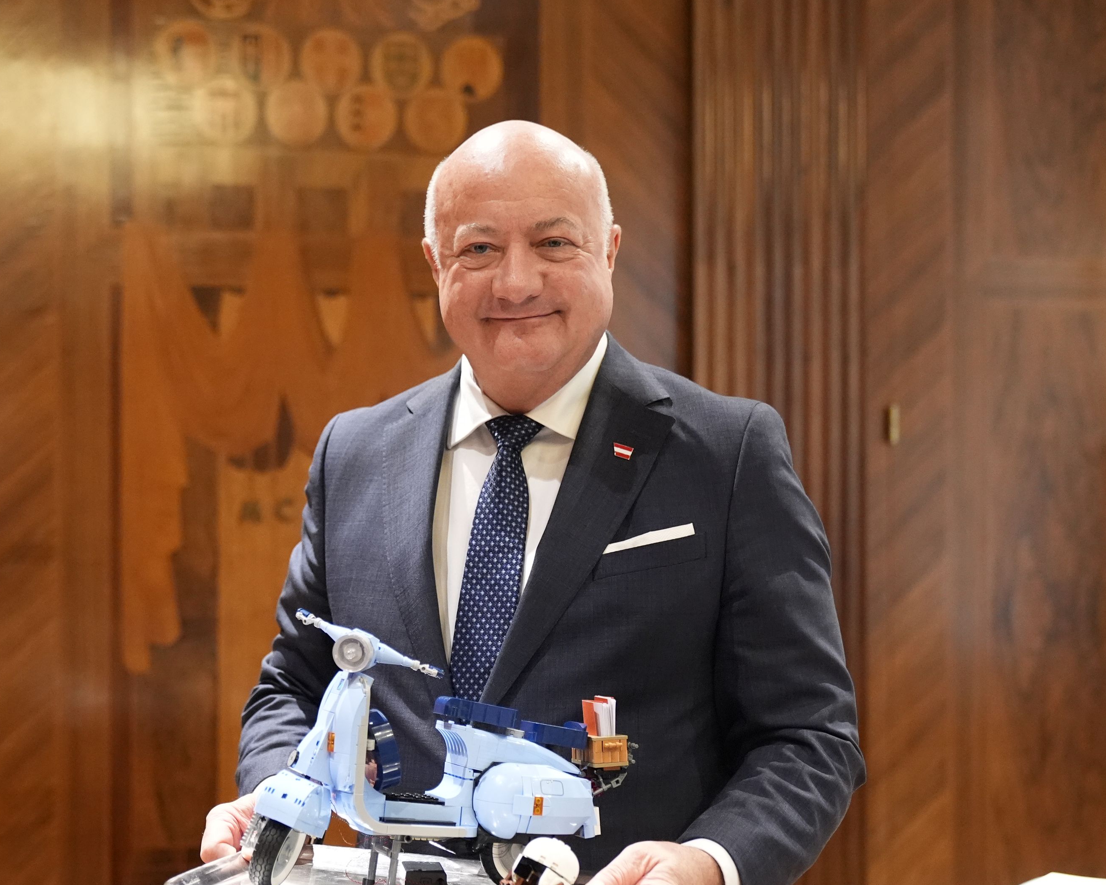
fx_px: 2062
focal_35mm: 63
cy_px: 500
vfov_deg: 24.2
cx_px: 372
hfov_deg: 29.8
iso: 5000
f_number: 2.8
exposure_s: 1/200
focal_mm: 44
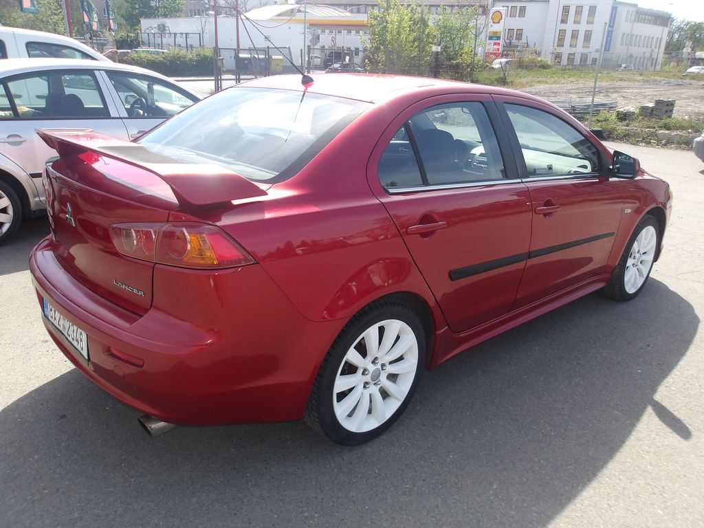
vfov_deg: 51.4
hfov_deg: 65.3
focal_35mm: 27
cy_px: 264
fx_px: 549
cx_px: 352
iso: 100
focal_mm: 4.9
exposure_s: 1/561
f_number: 3
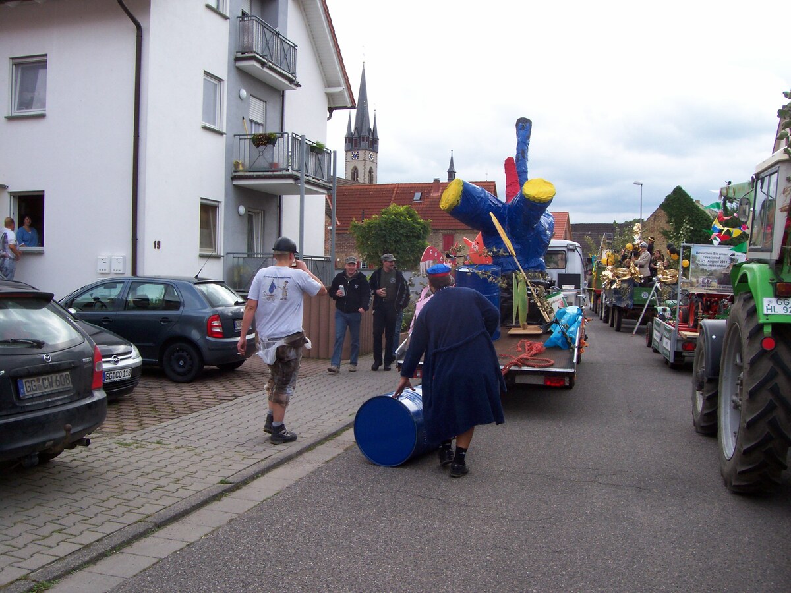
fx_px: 777
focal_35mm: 34
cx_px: 396
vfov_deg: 41.8
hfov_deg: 54.0
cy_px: 296
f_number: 5.1
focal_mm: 5.6
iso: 80
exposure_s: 1/243
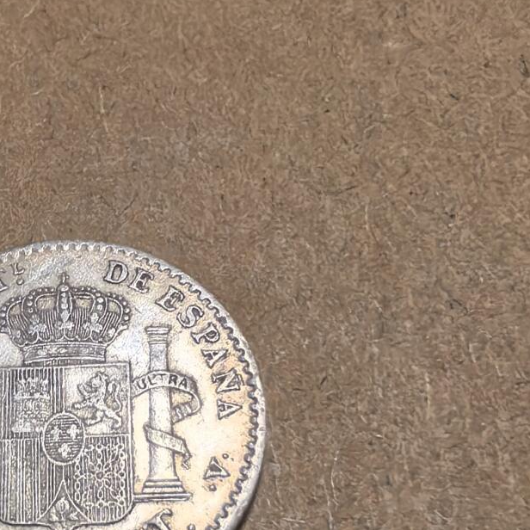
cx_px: 68
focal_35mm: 62
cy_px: 324
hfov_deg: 26.9
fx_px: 1074
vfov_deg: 27.6
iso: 200
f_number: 2.2
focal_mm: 1.68
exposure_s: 1/33.3
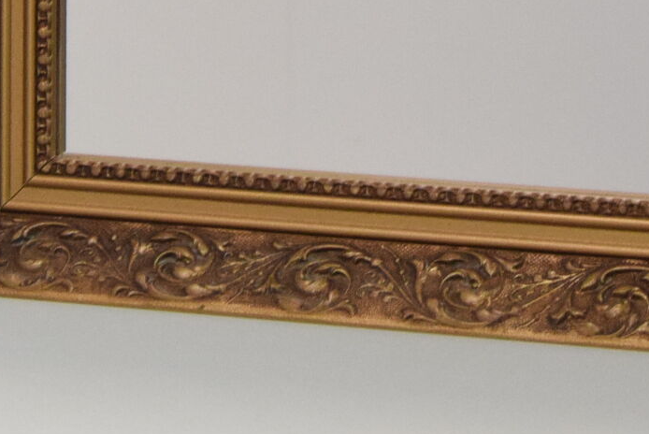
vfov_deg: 6.1
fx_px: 3969
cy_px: -392
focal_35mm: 220
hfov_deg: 9.3
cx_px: 310
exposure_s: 1/200
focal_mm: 34
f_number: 7.1
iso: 1600
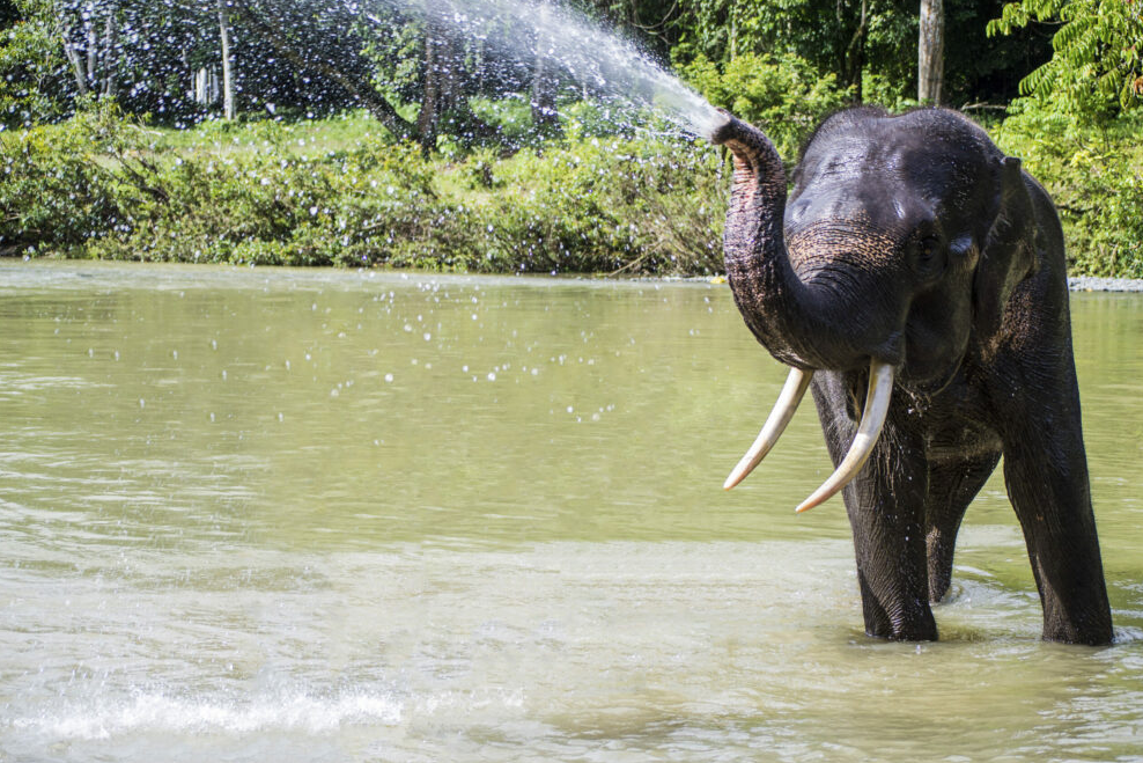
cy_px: 382
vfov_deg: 16.4
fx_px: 2652
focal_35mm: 84
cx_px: 576
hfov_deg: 24.3
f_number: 4
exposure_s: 1/400
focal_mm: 55
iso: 200
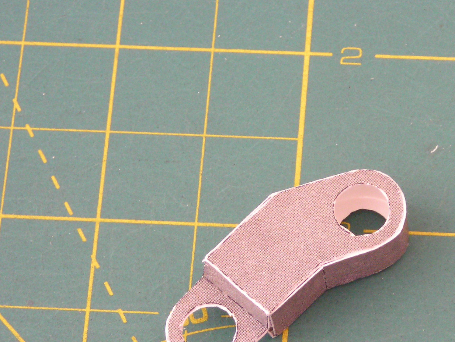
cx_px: 343
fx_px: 2642
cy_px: 239
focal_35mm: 201
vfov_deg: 7.4
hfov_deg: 9.8
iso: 200
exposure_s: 1/2.7
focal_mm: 19.2
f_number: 5.3
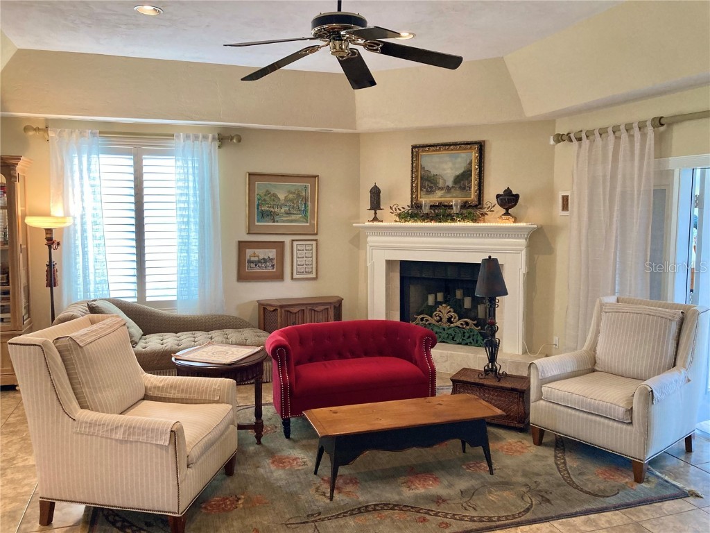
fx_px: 574
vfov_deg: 49.7
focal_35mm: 28
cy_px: 266
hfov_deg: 63.4
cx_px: 355
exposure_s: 1/60
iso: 160
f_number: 1.8
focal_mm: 3.99
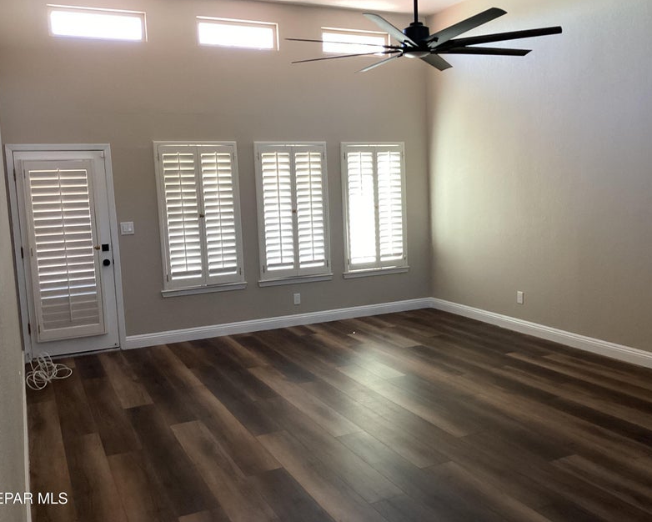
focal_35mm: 33
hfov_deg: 54.2
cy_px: 256
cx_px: 336
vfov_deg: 44.6
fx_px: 637
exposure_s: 1/60
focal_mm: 3.3
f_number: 2.4
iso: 160
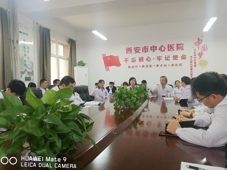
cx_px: 114
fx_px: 177
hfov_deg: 65.3
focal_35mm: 27
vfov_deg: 51.4
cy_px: 85
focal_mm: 3.95
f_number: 2.2
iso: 200
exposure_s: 1/33.3
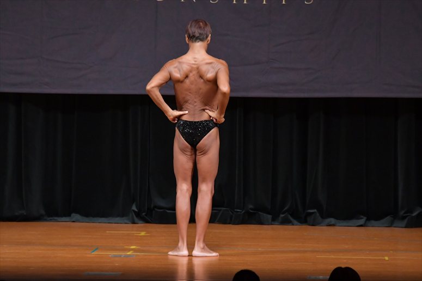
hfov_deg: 7.6
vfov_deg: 5.1
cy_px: 140
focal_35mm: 270
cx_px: 211
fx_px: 3163
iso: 5000
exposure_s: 1/400
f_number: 5.6
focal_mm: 180
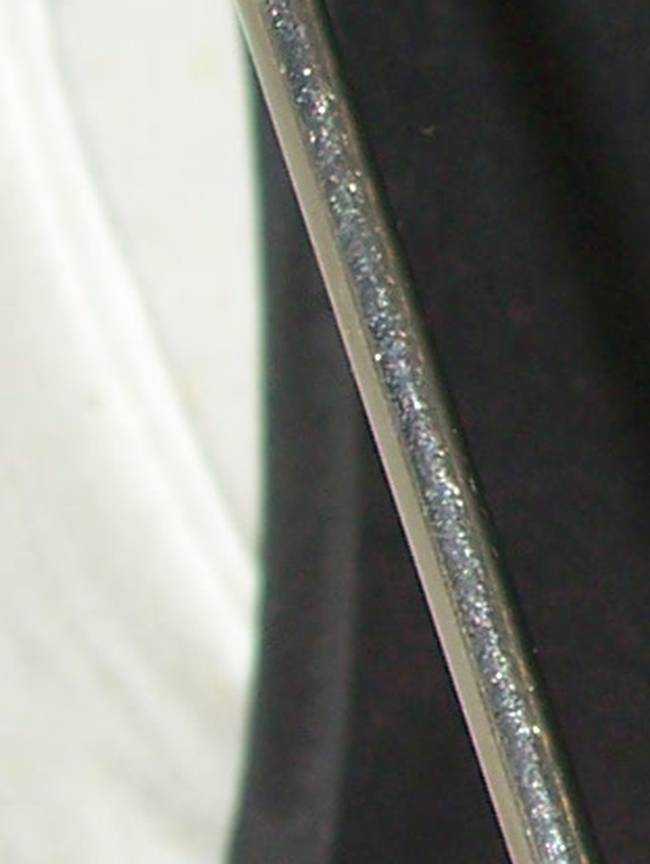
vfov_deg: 6.7
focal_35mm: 294
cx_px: 1698
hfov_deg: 4.9
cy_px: 656
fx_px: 7349
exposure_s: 1/80
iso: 80
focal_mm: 8.7
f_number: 3.2
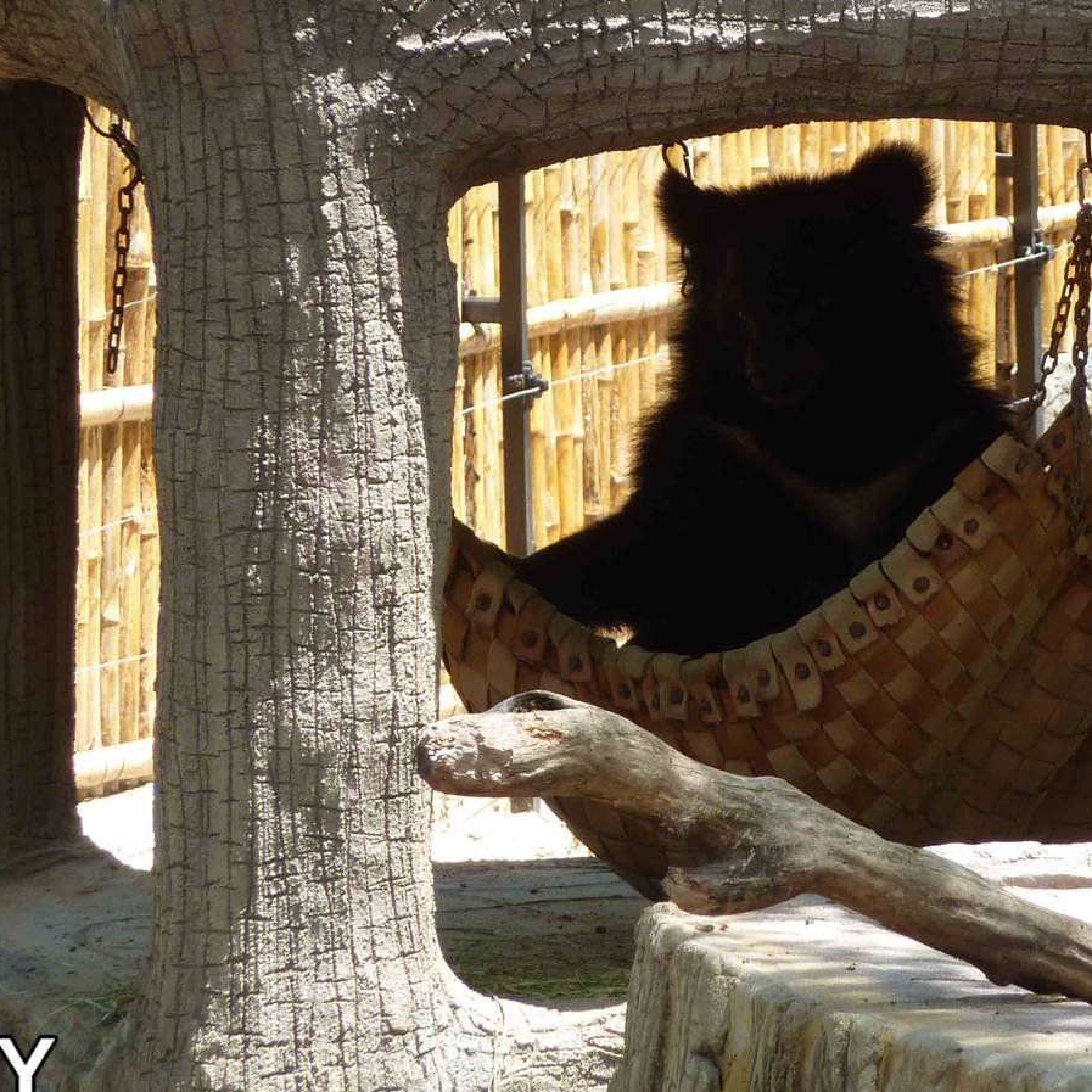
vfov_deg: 3.7
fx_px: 16882
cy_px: 458
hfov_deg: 3.7
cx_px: 824
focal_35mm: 473
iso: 100
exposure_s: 1/125
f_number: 4.9
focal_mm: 49.2
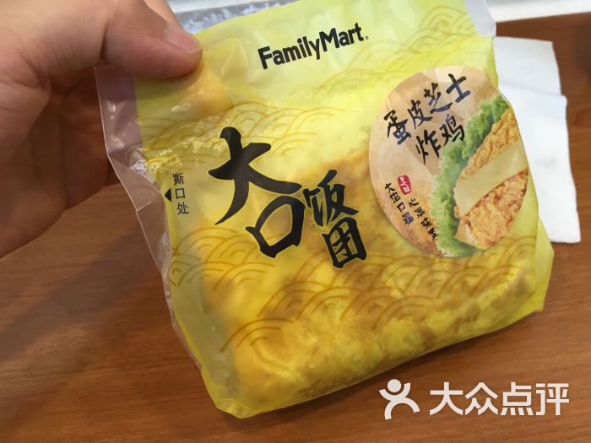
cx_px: 296
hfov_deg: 61.7
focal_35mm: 29
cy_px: 222
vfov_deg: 48.2
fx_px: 495
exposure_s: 1/33
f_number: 2.2
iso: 40
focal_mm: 4.15
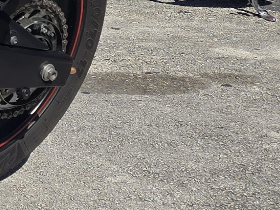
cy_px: -234
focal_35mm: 146
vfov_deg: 9.4
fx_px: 1181
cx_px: -448
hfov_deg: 10.9
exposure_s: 1/1989
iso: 25
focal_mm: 5.4
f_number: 1.8
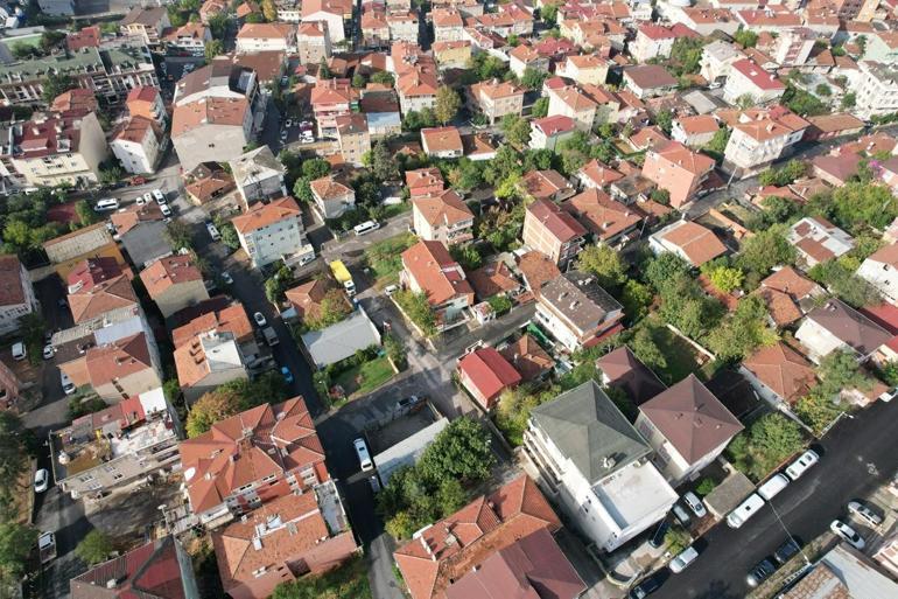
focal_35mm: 22
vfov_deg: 57.2
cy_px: 300
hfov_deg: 78.6
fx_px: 549
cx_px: 449
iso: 200
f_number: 2.8
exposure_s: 1/1250
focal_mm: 8.38
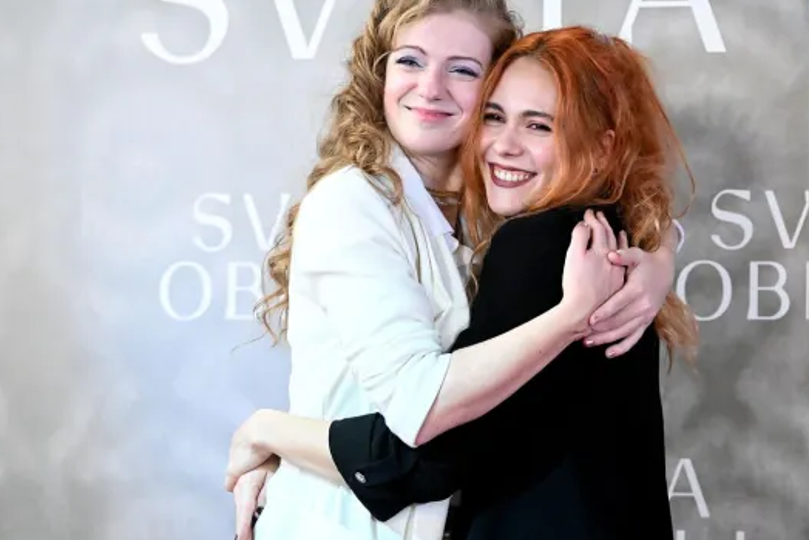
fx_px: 2608
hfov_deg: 17.6
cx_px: 536
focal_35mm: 116
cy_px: 300
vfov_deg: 11.8
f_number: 2.8
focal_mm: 80
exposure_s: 1/80
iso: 10000
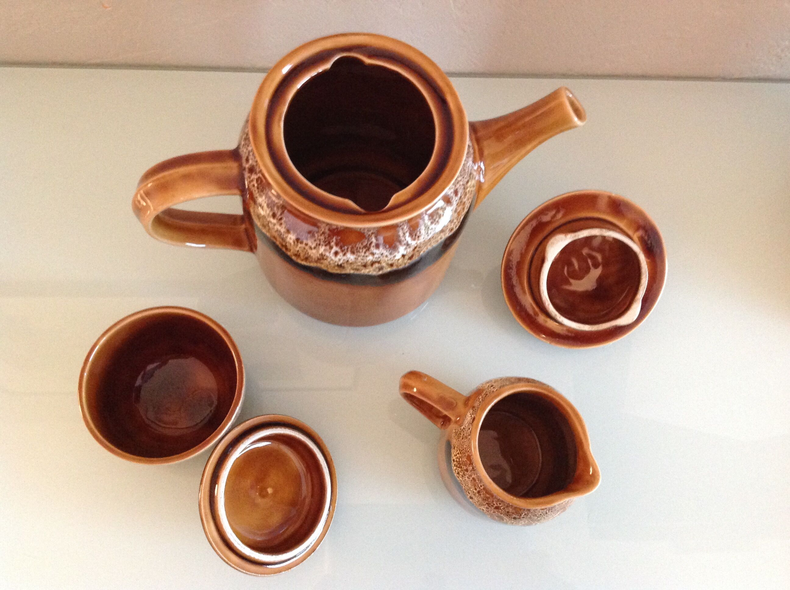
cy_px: 295
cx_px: 395
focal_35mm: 35
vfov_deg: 40.6
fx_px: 798
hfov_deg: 52.7
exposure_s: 1/17
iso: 400
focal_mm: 4.28
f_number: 2.4
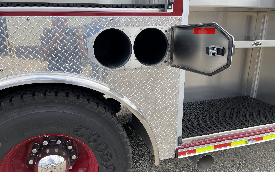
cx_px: 136
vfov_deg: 44.4
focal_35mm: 28
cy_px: 99
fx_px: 210
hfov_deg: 66.5
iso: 32
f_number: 1.6
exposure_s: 1/1087
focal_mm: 5.1
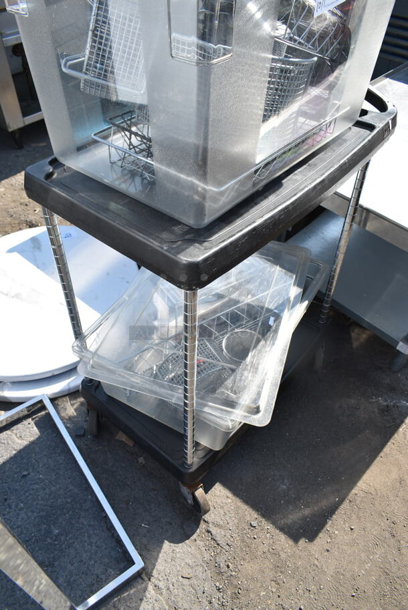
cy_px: 305
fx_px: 458
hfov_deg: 48.0
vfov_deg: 67.3
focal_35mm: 27
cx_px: 204
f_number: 7.1
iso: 100
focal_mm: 18
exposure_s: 1/200
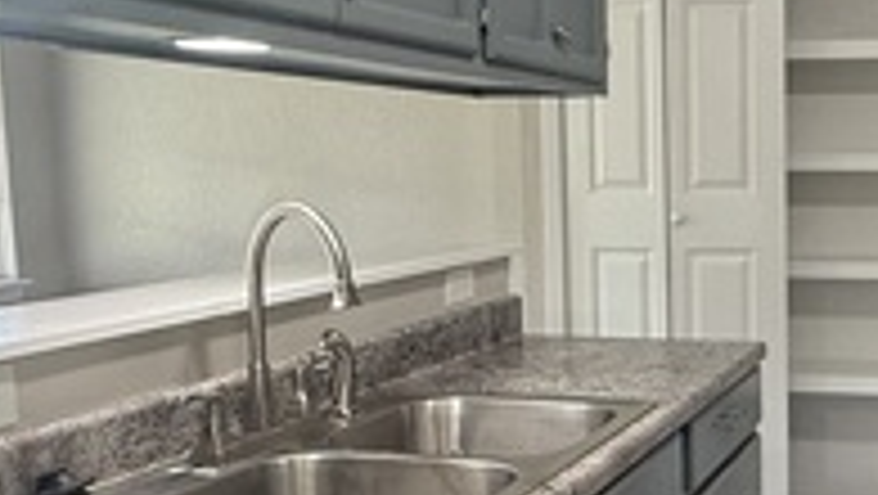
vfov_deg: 24.0
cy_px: 297
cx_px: 833
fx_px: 1165
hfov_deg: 37.8
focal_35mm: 50
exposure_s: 1/99
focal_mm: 2.22
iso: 250
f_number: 2.2
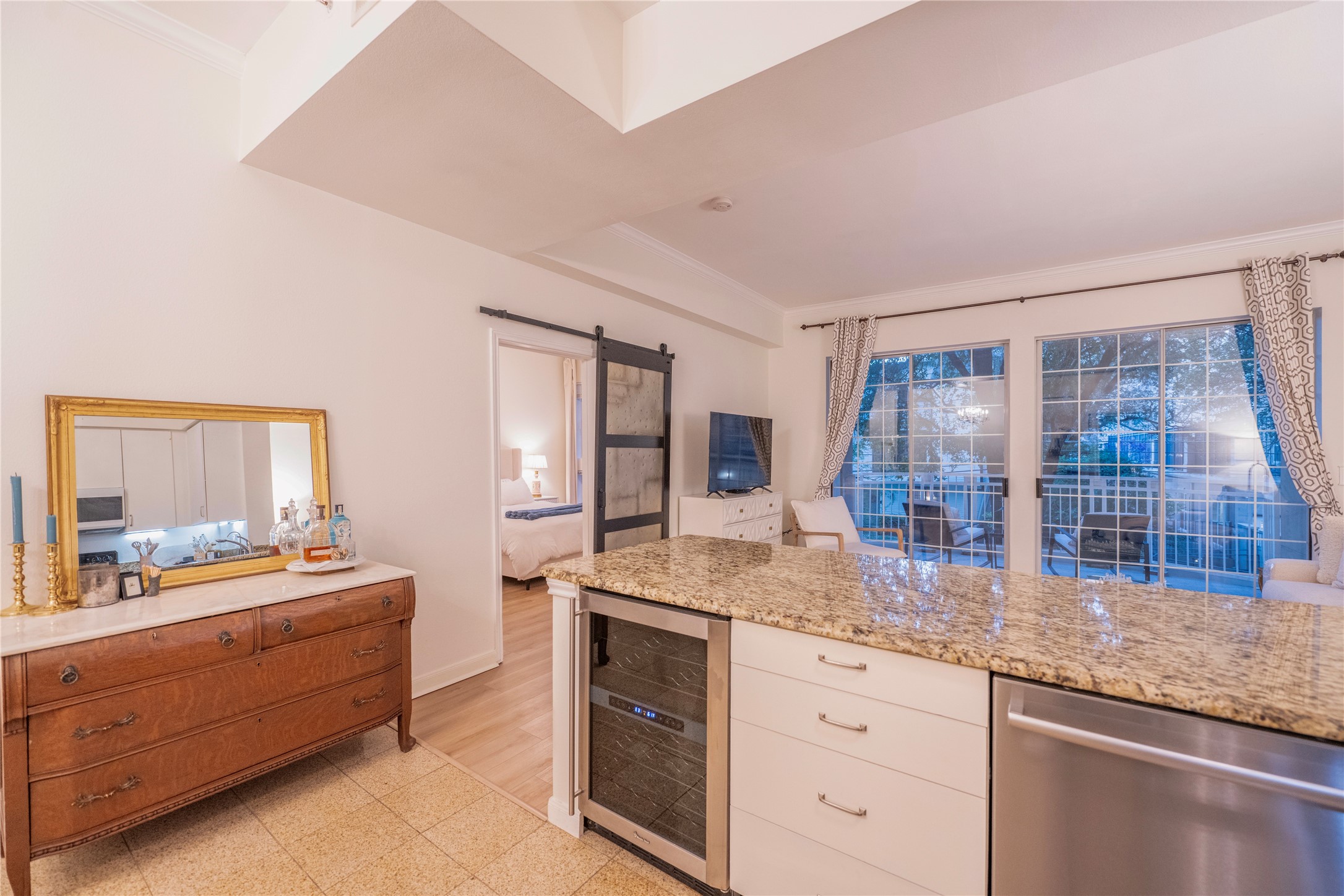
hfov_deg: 104.3
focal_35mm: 14
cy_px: 448
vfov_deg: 81.2
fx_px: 523
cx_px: 672
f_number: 4
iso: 800
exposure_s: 1/40
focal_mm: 14
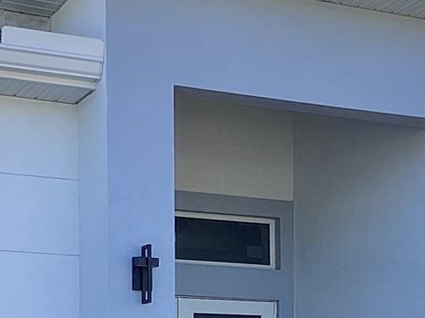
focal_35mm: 103
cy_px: 439
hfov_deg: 19.0
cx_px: 301
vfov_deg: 13.7
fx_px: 1264
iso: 25
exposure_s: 1/438
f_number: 2.4
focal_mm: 3.3
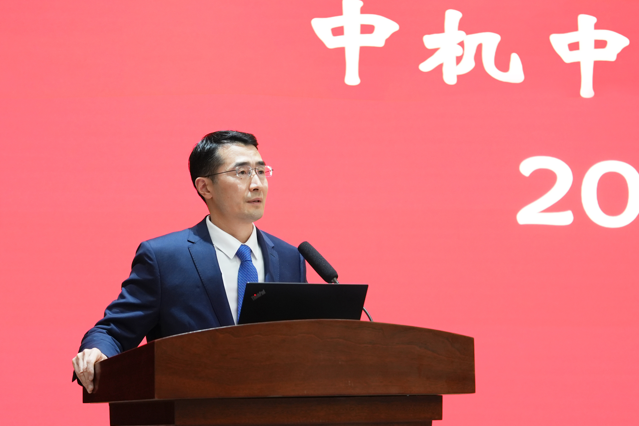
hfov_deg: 21.0
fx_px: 1722
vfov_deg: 14.1
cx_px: 293
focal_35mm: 97
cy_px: 260
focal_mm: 70
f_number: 2.8
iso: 640
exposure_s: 1/80
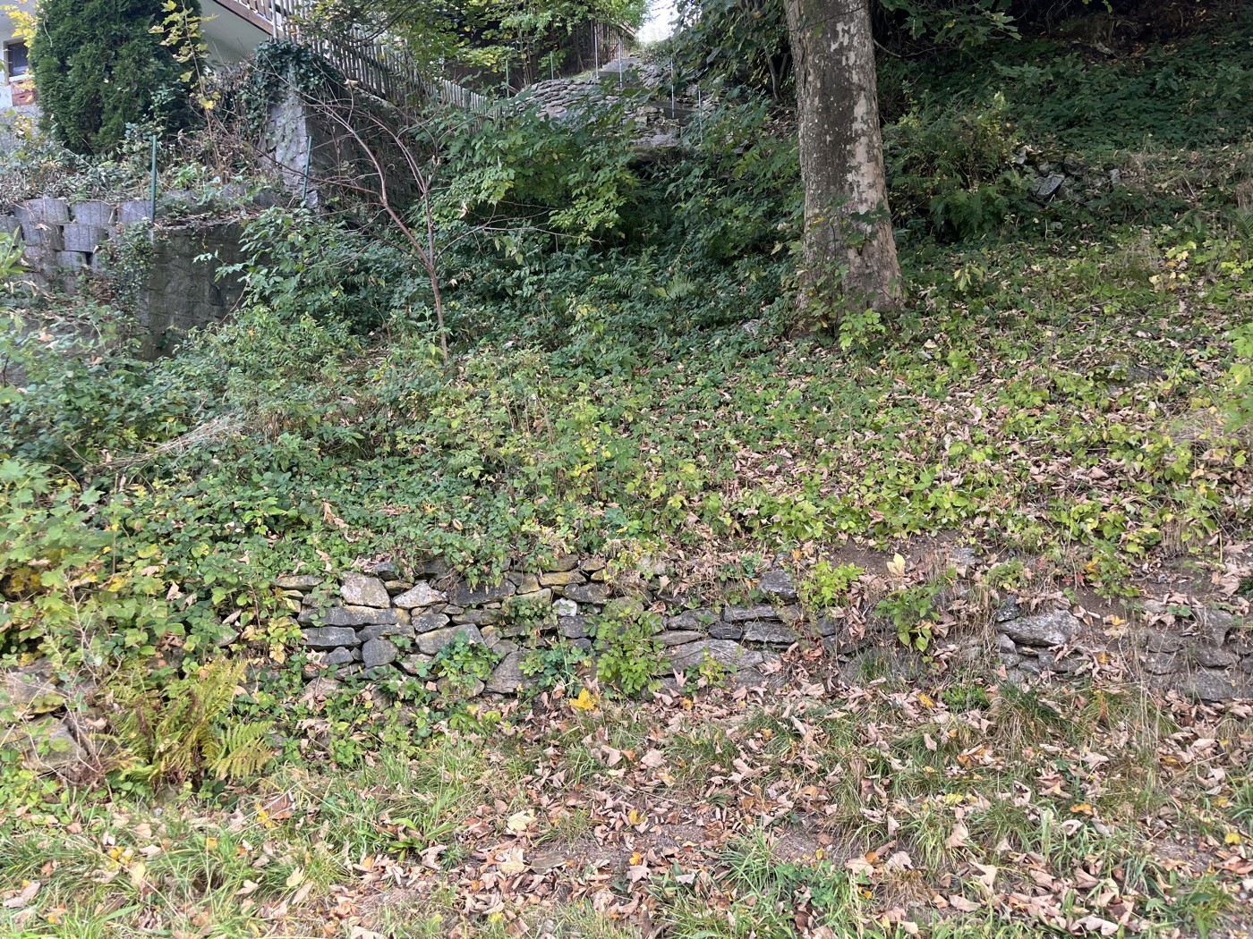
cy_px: 470
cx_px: 626
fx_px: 941
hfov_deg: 67.3
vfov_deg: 53.1
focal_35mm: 26
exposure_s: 1/173
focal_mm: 5.1
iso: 40
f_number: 1.6
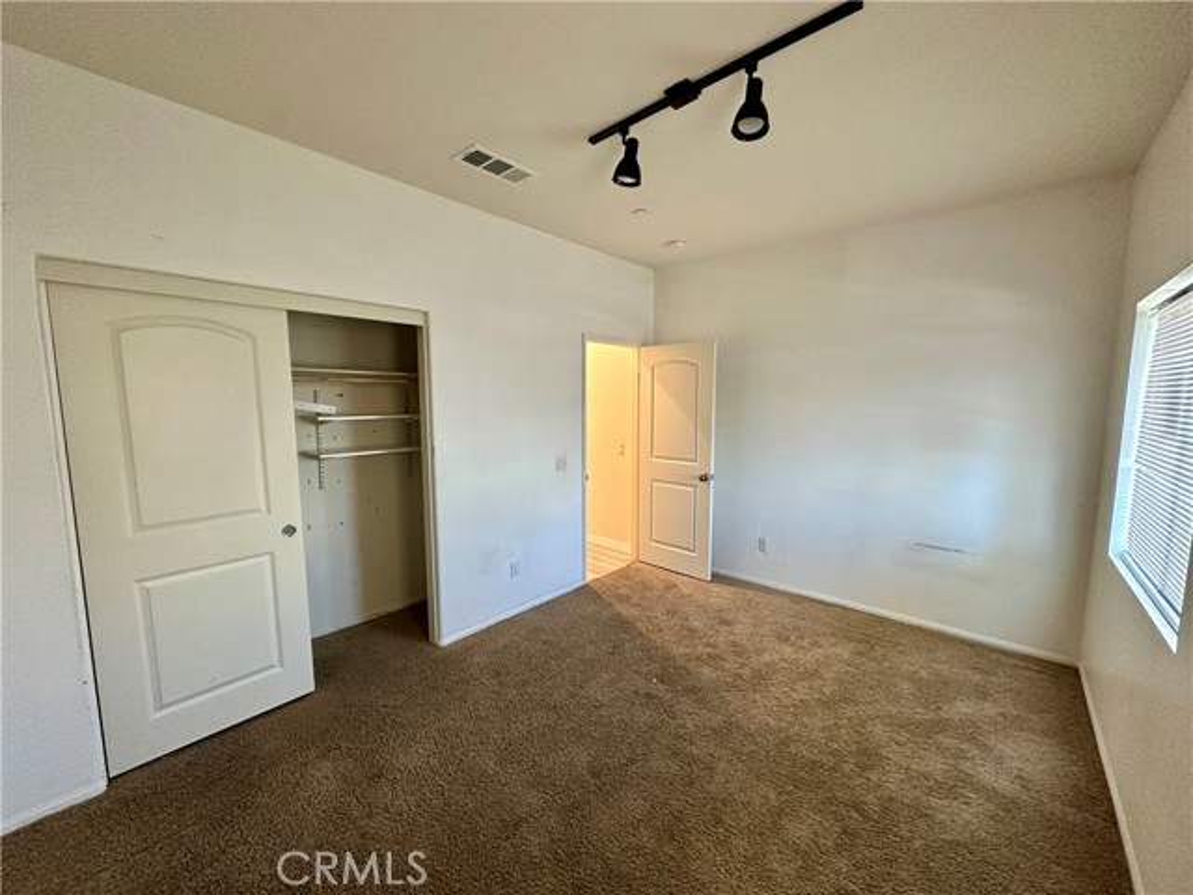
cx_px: 596
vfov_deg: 85.7
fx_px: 482
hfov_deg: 102.1
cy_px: 448
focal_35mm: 14
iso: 200
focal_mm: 2.22
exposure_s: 1/60
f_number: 2.2
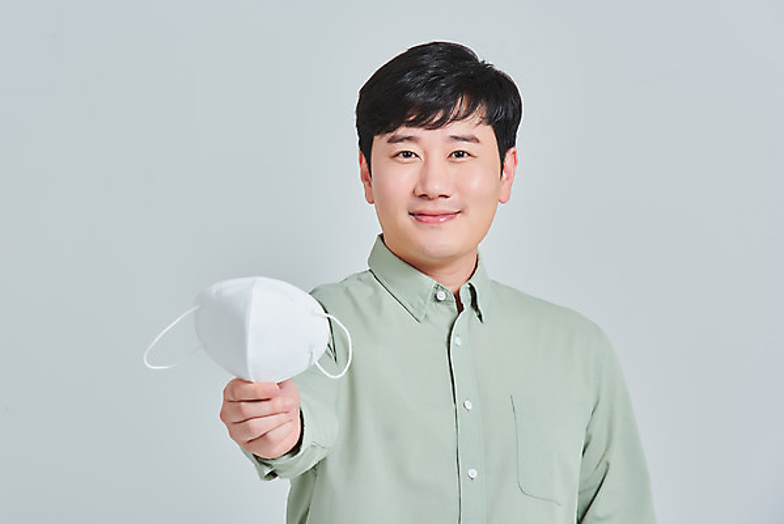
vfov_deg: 7.4
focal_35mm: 185
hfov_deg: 11.1
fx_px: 4031
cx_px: 392
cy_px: 262
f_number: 14
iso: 100
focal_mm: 185
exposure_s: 1/125
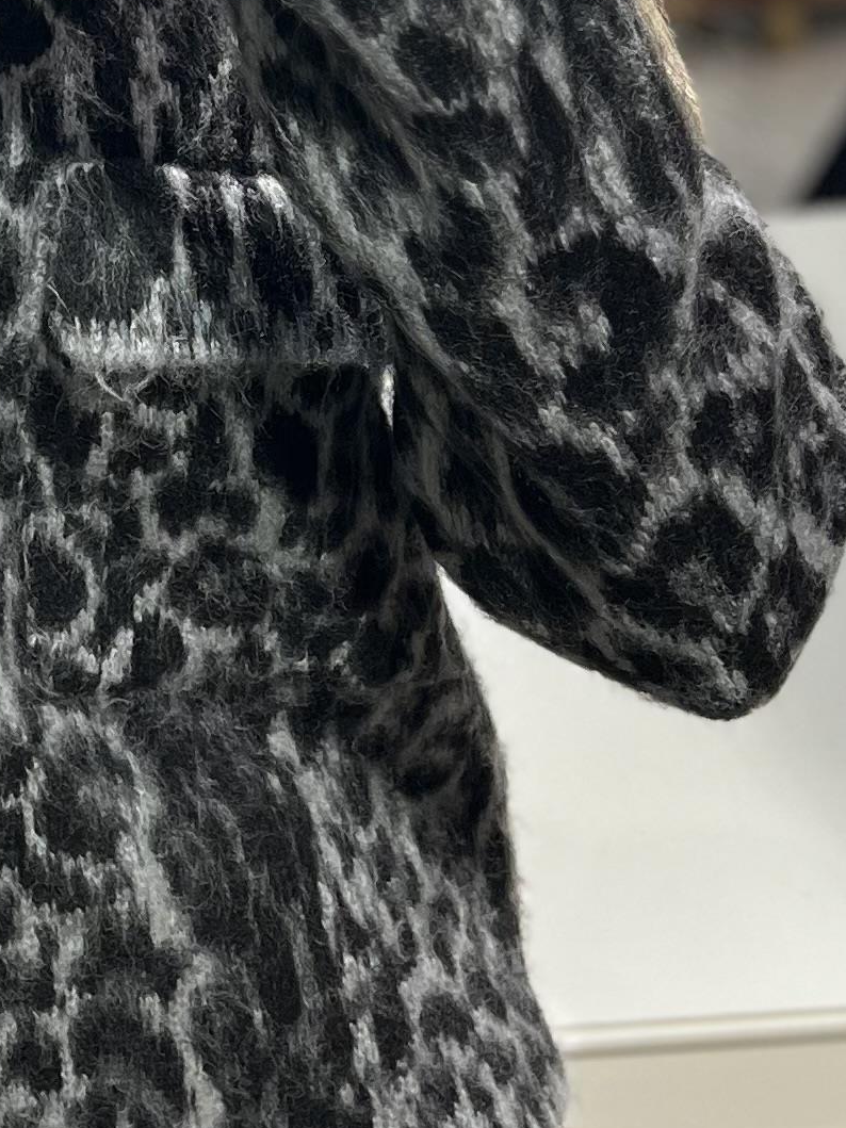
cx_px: -91
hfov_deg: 14.6
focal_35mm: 99
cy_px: -220
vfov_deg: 18.8
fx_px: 3227
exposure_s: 1/100
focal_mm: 5.7
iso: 125
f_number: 1.5
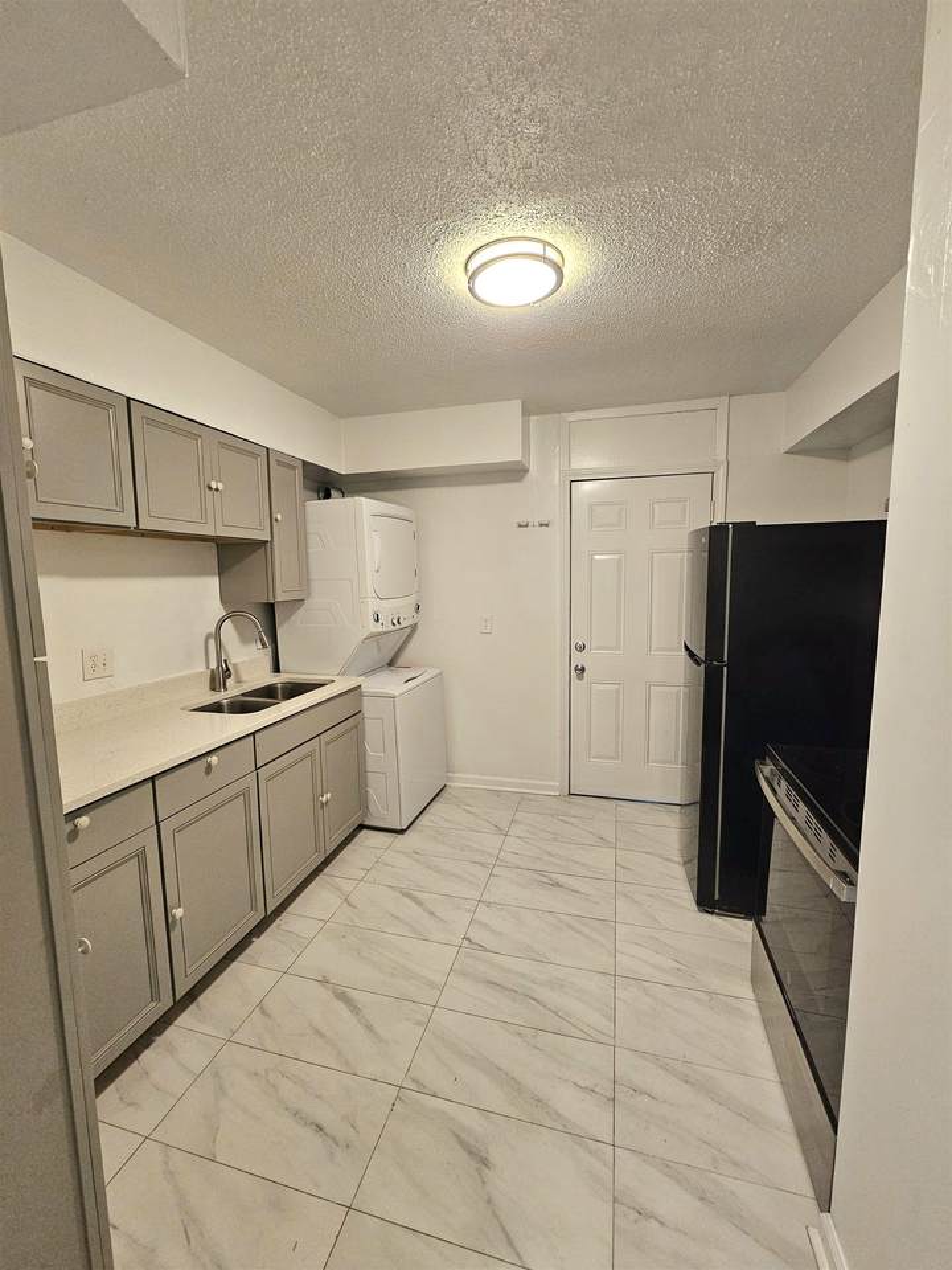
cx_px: 476
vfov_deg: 106.2
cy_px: 635
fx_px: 477
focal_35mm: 13
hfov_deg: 89.9
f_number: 2.2
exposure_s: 1/60.2
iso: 400
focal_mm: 2.2
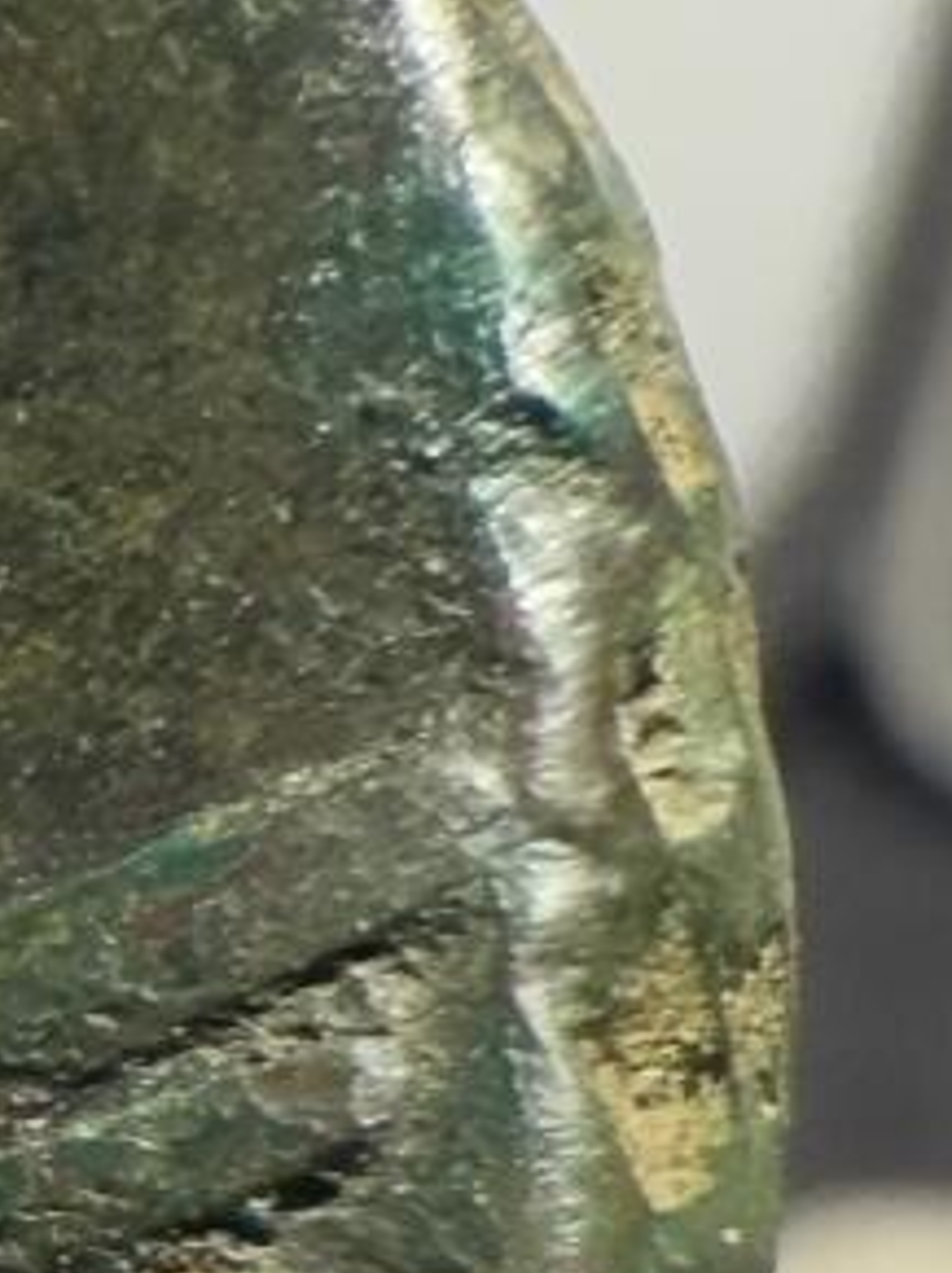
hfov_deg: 8.7
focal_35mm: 149
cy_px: 1980
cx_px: -1619
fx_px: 5472
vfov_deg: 12.5
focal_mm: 2.22
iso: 320
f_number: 2.2
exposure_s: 1/99
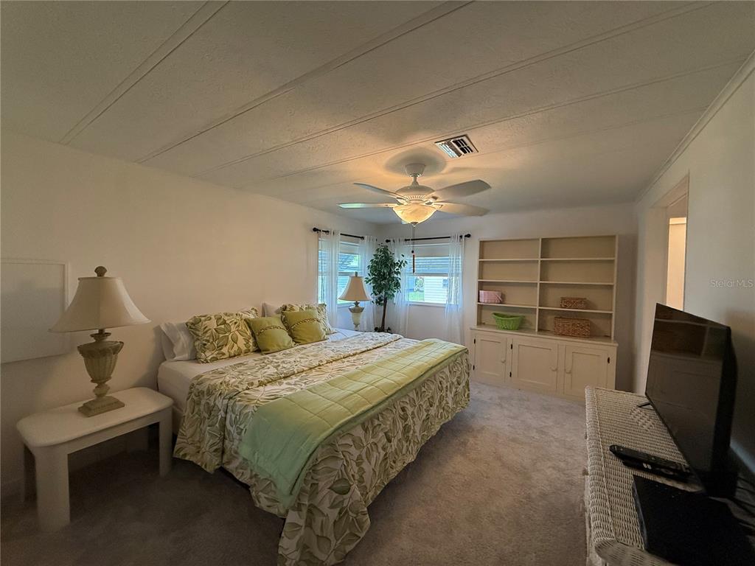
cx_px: 378
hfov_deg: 102.1
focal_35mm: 14
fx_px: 305
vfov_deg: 85.7
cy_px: 283
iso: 160
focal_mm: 2.22
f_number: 2.2
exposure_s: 1/120
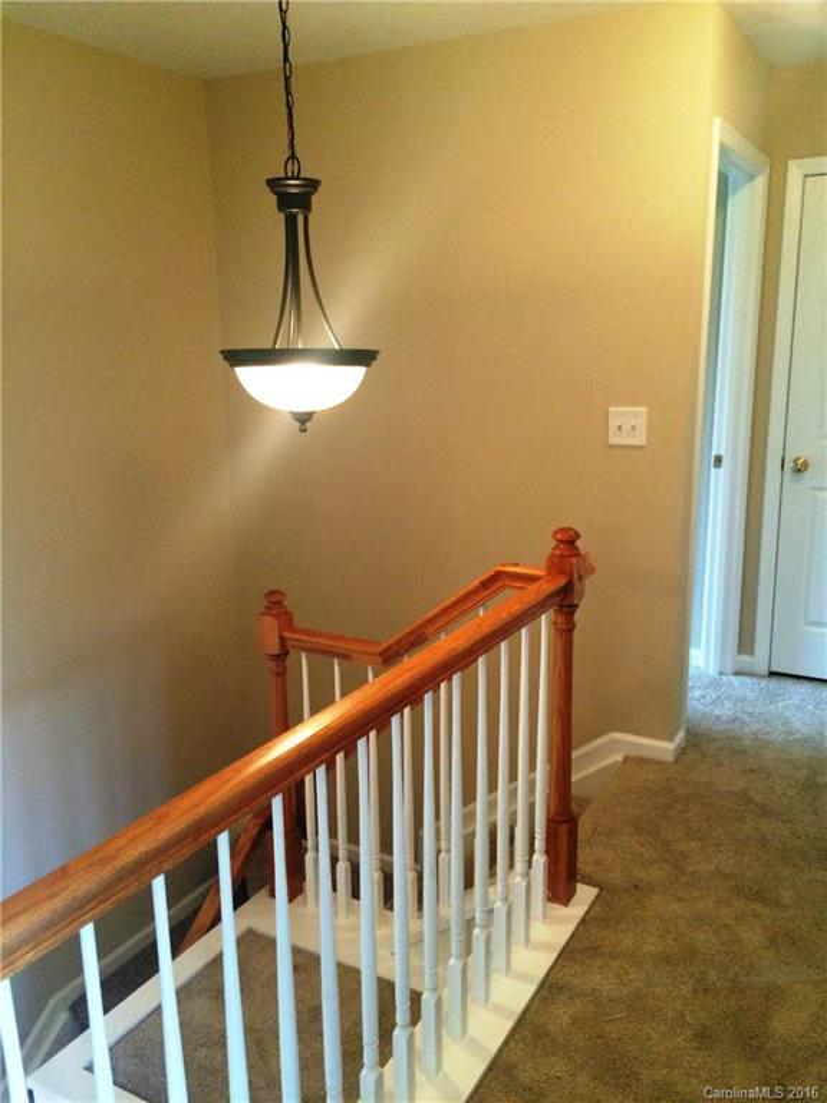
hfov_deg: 48.2
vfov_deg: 61.7
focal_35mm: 29
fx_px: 924
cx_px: 414
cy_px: 552
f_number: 2.2
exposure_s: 1/30
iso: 250
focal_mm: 4.15
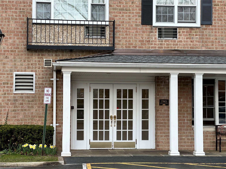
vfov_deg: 19.1
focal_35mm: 77
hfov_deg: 25.3
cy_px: 84
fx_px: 503
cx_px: 113
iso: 40
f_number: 2.8
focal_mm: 9
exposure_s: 1/99
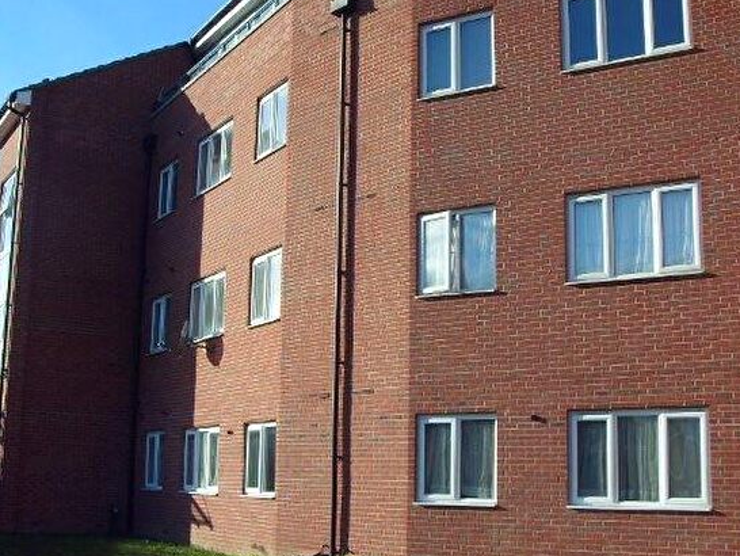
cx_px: 343
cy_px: 313
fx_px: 1069
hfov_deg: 38.2
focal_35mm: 50
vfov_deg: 29.1
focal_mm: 6.6
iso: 80
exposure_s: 1/250
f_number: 6.2
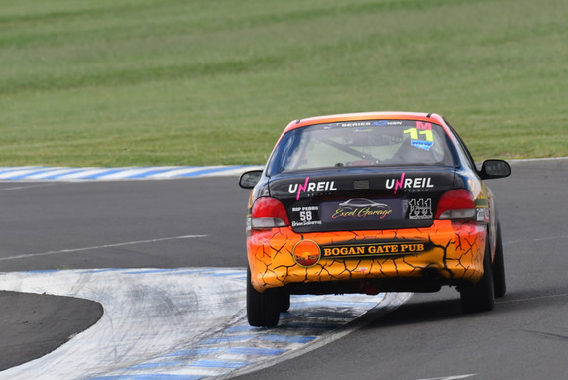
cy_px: 183
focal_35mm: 1047
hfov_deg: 2.0
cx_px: 356
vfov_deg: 1.3
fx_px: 16531
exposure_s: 1/500
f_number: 9
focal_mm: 500
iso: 400
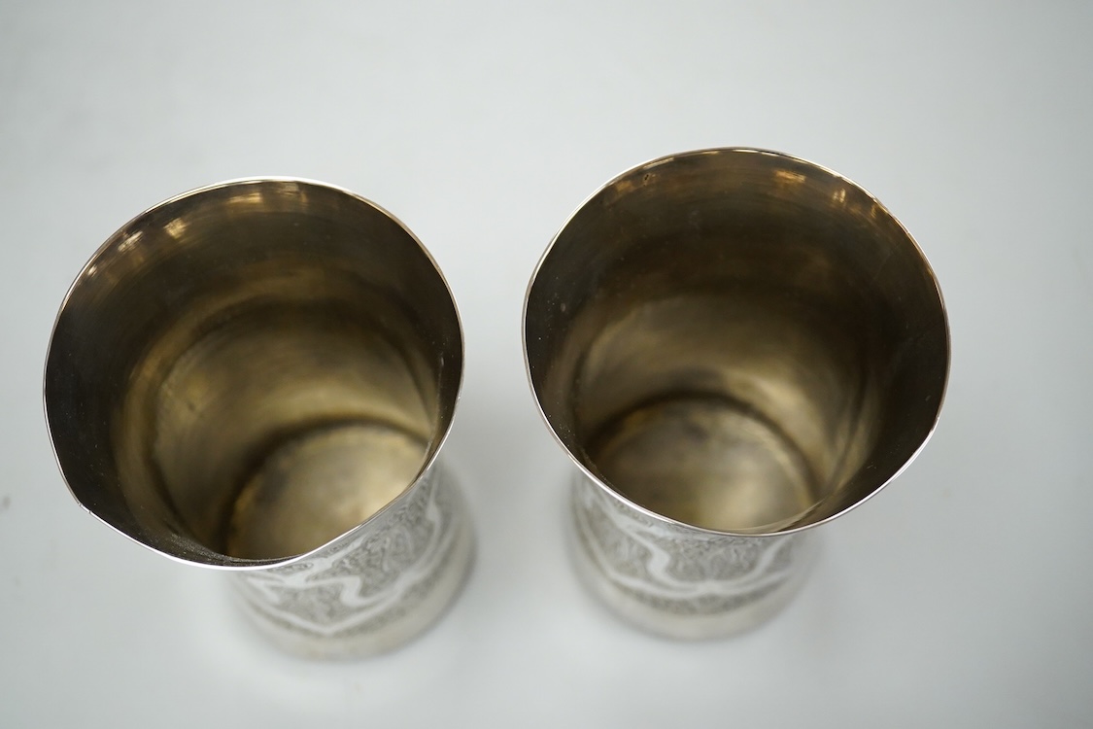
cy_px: 364
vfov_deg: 29.9
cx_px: 546
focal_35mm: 45
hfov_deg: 43.6
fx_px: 1366
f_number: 6.3
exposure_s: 1/400
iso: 2500
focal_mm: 30
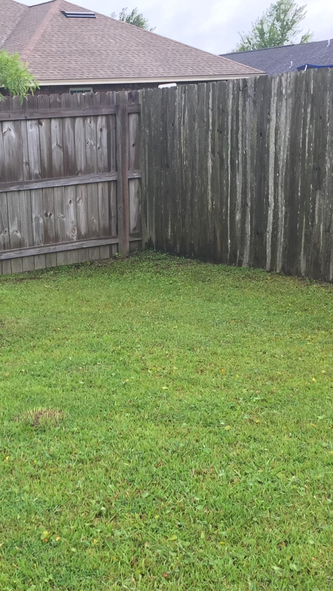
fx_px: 832
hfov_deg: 22.2
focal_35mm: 53
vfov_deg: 38.9
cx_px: 49
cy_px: 367
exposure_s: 1/284
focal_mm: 4.15
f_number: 2.2
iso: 32
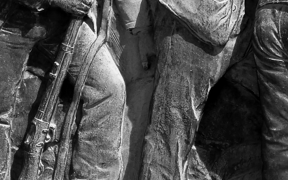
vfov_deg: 8.1
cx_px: 428
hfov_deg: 12.6
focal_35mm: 158
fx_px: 1240
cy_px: -91
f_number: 4
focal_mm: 7.9
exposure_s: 1/200
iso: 80
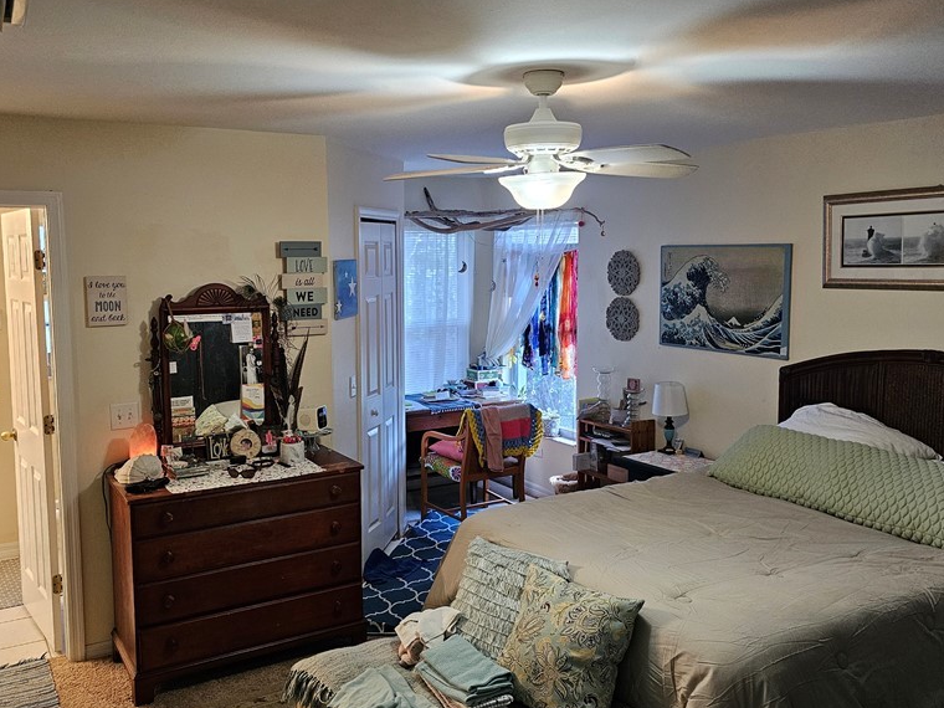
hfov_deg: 58.3
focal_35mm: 31
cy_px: 344
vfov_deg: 45.4
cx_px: 431
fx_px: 845
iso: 500
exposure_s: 1/120
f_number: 1.7
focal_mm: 6.3
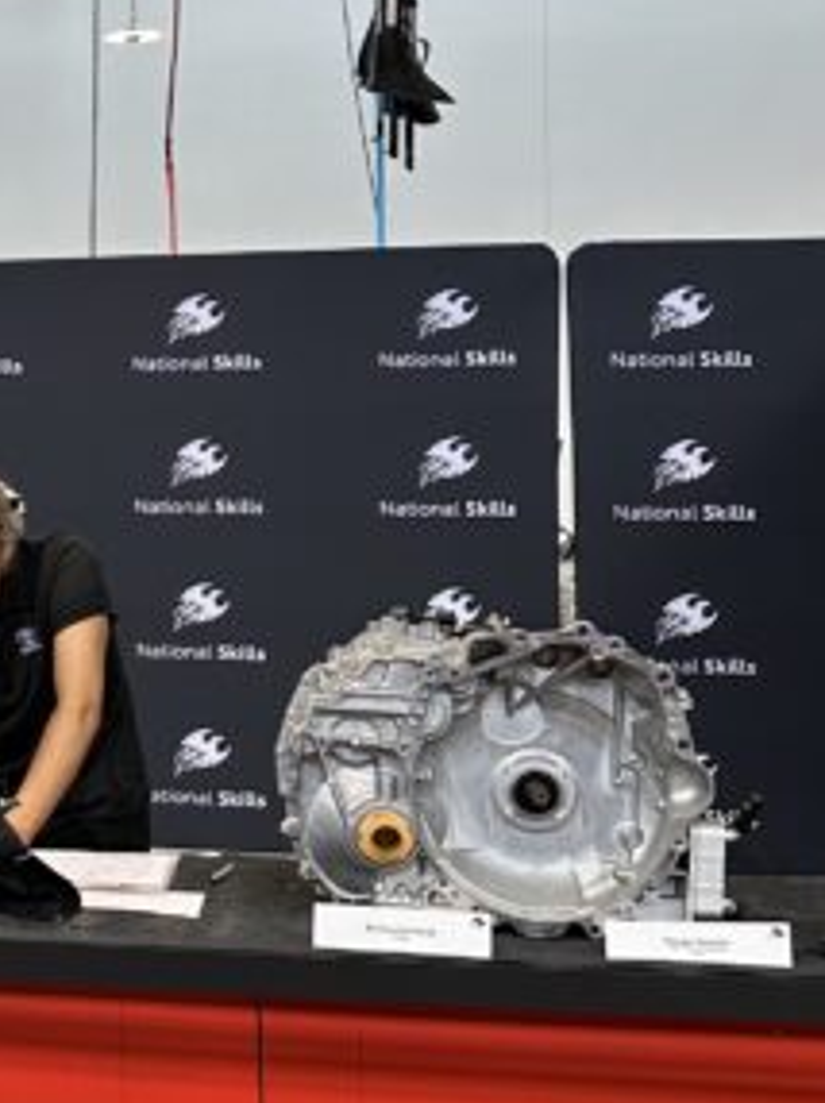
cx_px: -497
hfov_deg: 15.5
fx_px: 2737
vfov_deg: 22.7
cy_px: 382
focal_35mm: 86
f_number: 1.78
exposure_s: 1/100
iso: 64
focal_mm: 6.86
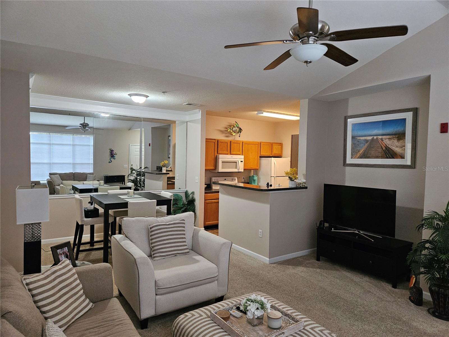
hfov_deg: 73.9
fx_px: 298
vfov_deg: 58.9
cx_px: 224
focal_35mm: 23
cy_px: 168
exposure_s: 1/120
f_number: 1.8
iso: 800
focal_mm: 5.4
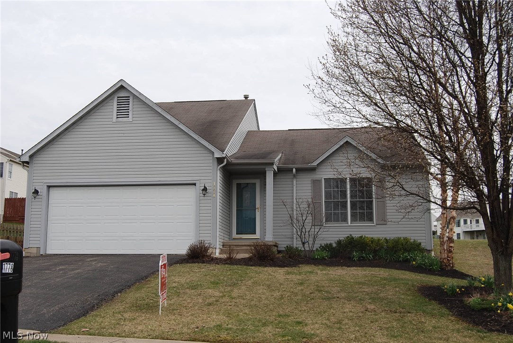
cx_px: 256
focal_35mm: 45
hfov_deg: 43.6
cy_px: 172
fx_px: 642
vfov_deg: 29.9
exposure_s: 1/200
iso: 100
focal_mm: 30
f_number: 7.1
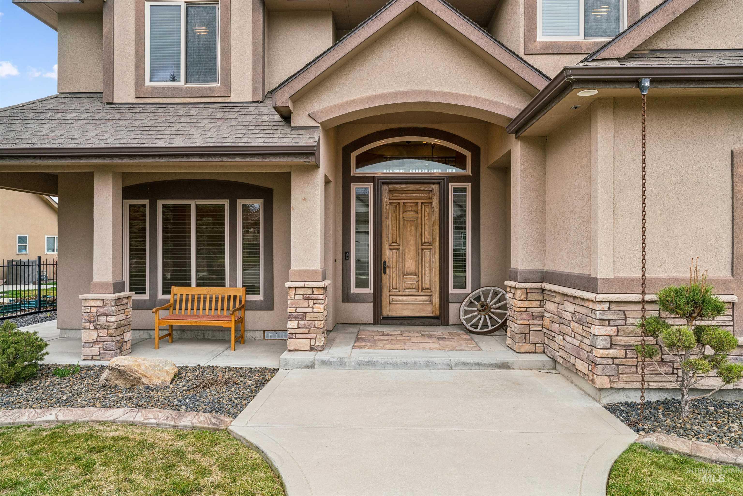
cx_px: 372
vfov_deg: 59.0
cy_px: 248
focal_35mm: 21
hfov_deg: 80.7
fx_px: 438
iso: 400
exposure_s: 1/50
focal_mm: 21.2
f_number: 13
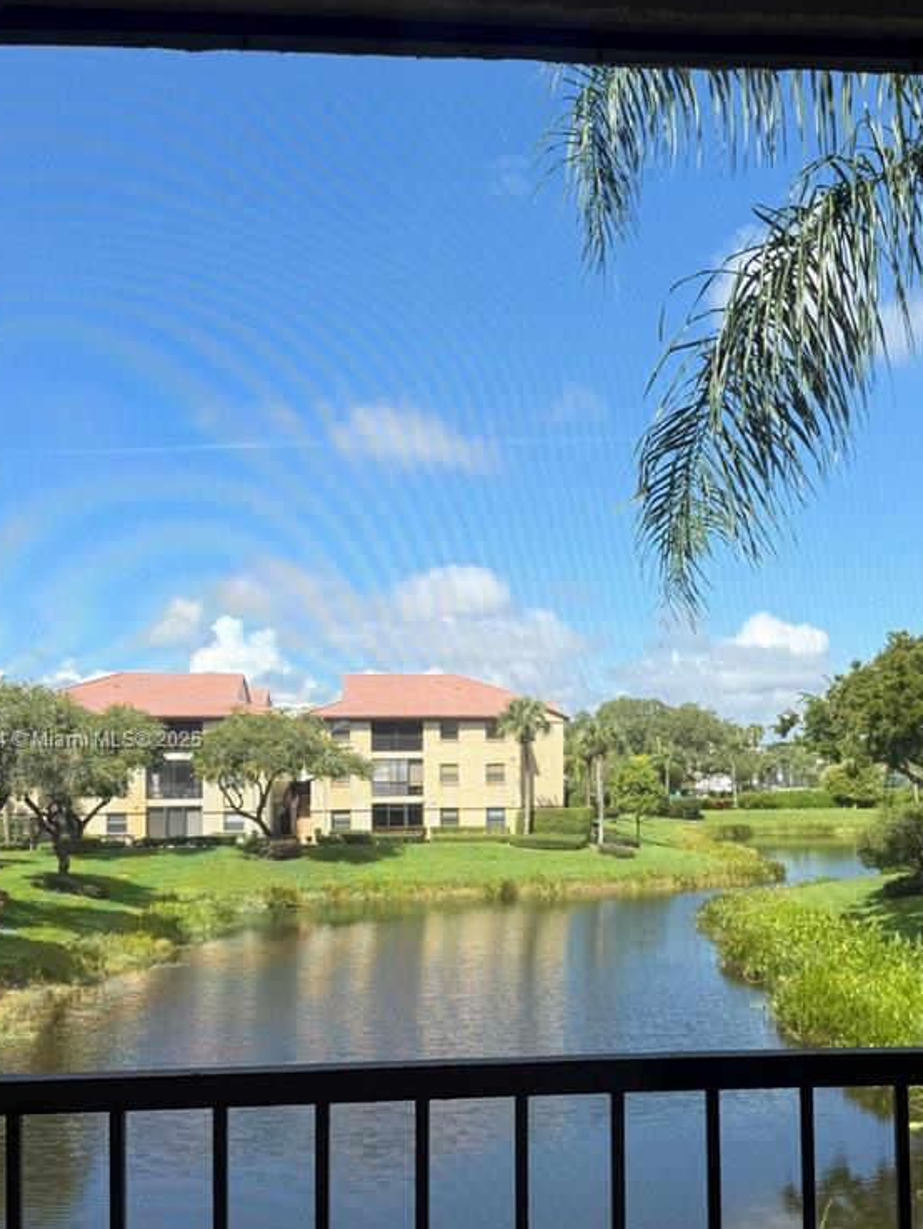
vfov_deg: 47.6
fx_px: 1386
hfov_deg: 36.3
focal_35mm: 39
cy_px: 741
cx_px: 646
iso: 80
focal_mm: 6.76
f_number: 1.78
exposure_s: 1/2370
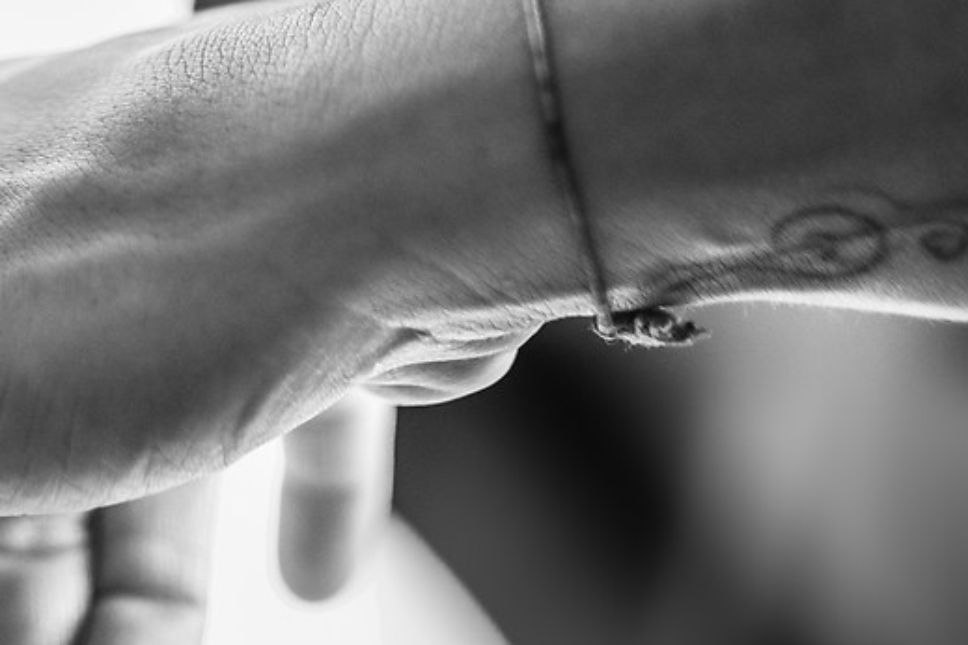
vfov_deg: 8.0
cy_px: -689
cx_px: -242
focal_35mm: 162
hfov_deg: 12.3
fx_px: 4356
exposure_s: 1/125
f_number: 1.4
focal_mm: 35
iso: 160
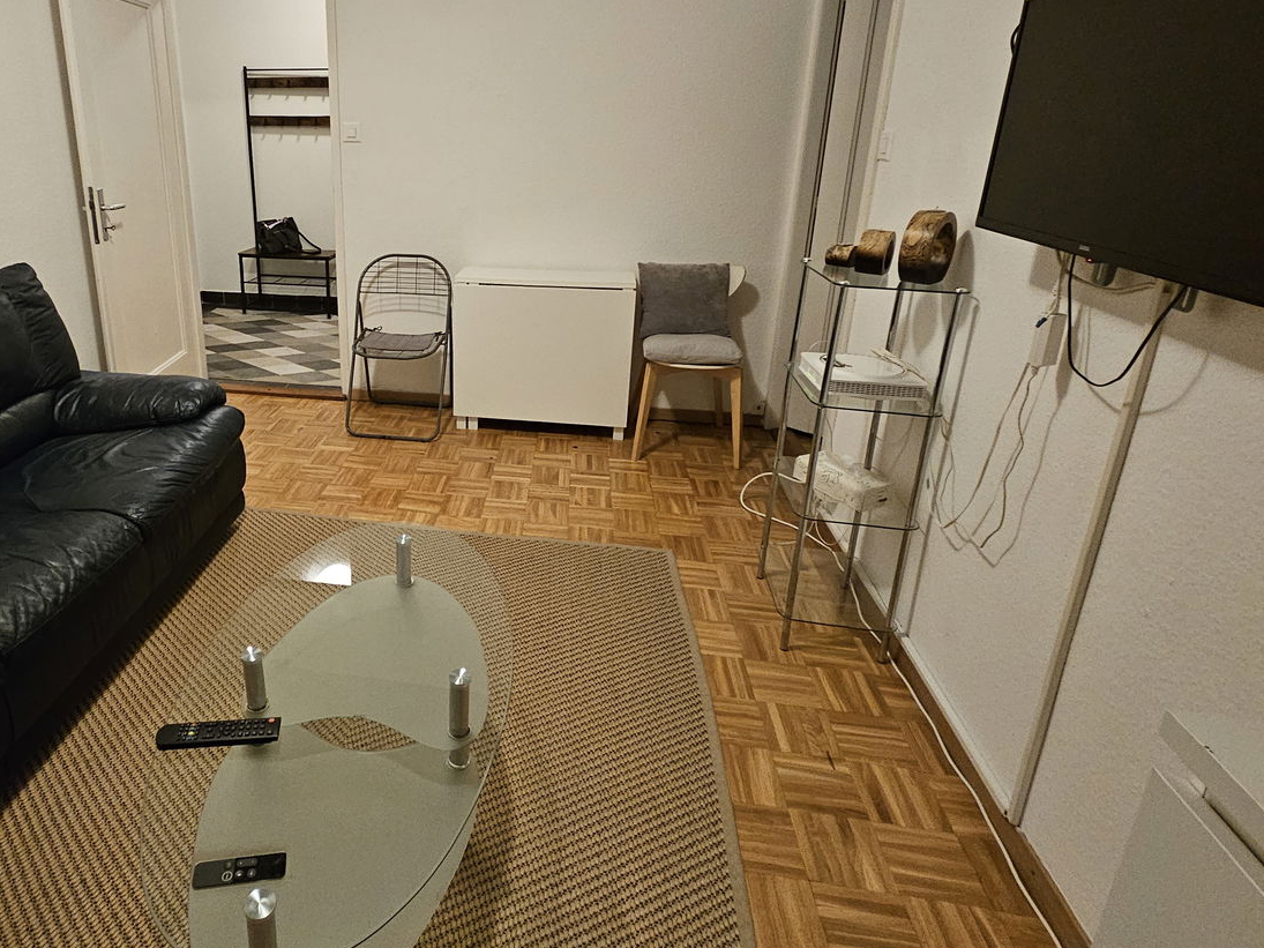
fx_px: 694
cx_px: 440
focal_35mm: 19
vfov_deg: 67.9
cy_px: 372
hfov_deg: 82.3
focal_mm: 2.2
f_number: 2.2
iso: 800
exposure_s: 1/25
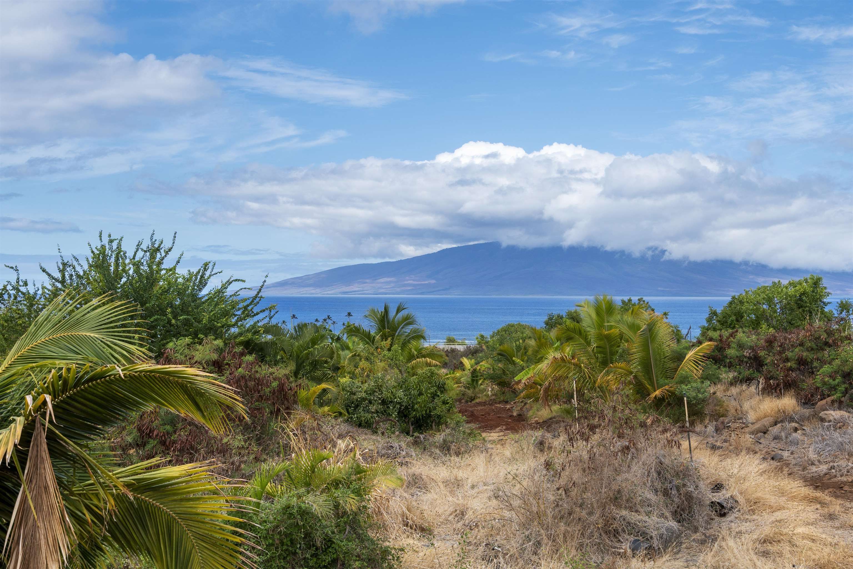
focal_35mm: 52
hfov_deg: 38.2
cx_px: 426
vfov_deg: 26.0
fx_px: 1232
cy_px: 284
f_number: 8
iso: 100
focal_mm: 35
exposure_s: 1/400
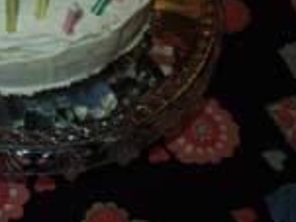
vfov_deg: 21.4
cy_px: -25
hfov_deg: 28.5
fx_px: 555
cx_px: 22
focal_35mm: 65
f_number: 3.5
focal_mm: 5
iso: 100
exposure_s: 1/30
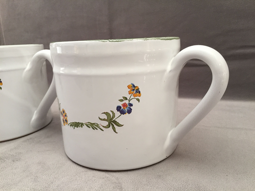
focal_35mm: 29
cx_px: 128
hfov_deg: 61.7
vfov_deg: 48.2
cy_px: 96
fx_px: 214
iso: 50
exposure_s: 1/30
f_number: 2.2
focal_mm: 4.15
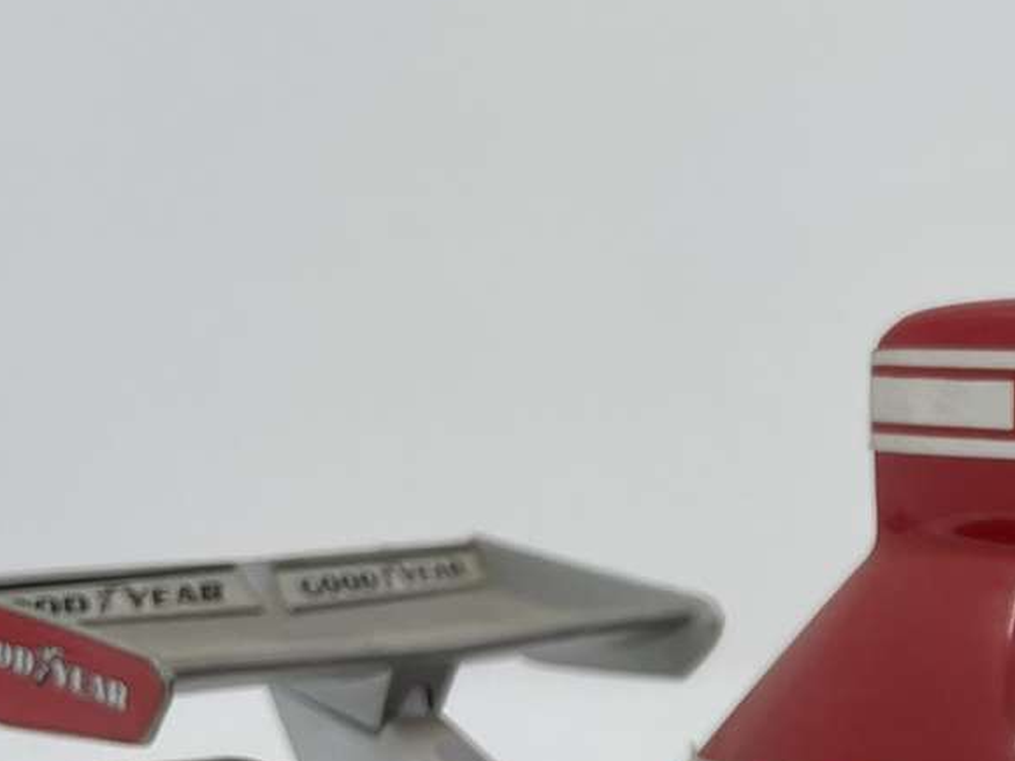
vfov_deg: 15.2
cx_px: 1343
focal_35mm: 90
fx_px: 2638
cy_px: 1149
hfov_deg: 19.9
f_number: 1.6
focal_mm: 4.2
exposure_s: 1/367
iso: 32
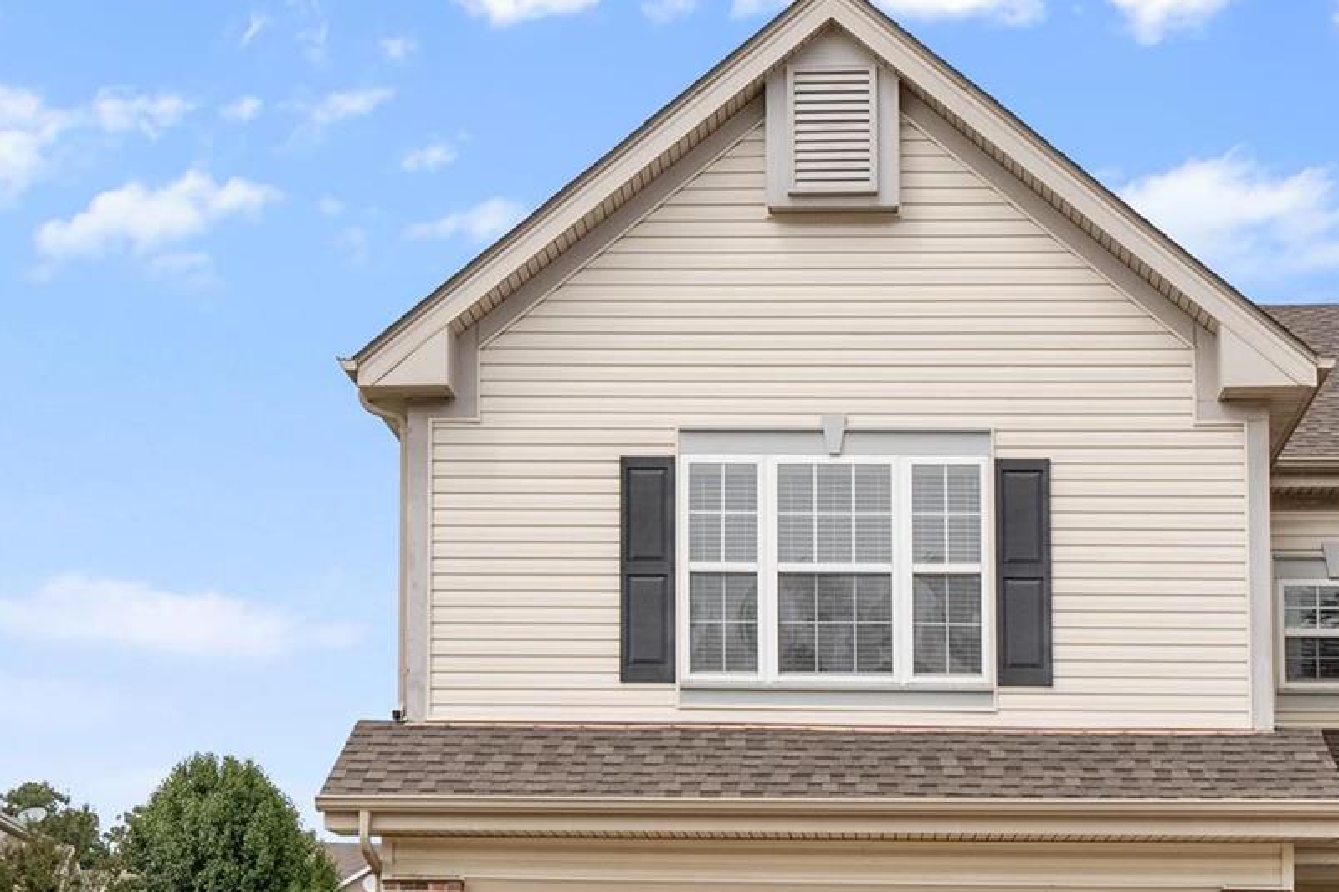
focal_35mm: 60
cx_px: 829
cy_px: 825
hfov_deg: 33.3
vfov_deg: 22.0
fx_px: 2231
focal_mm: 15
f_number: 8
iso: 400
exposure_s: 1/640
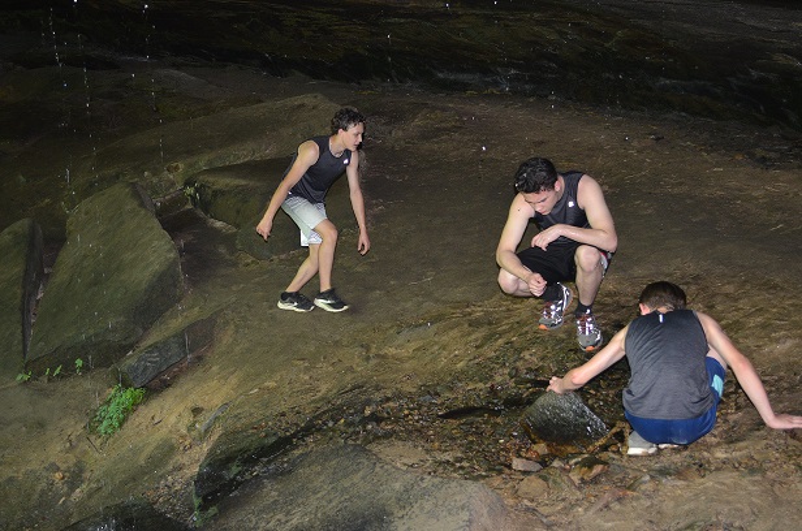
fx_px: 1067
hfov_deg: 41.2
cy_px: 266
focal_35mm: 48
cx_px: 401
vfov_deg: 28.0
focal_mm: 32
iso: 800
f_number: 4.8
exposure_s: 1/60
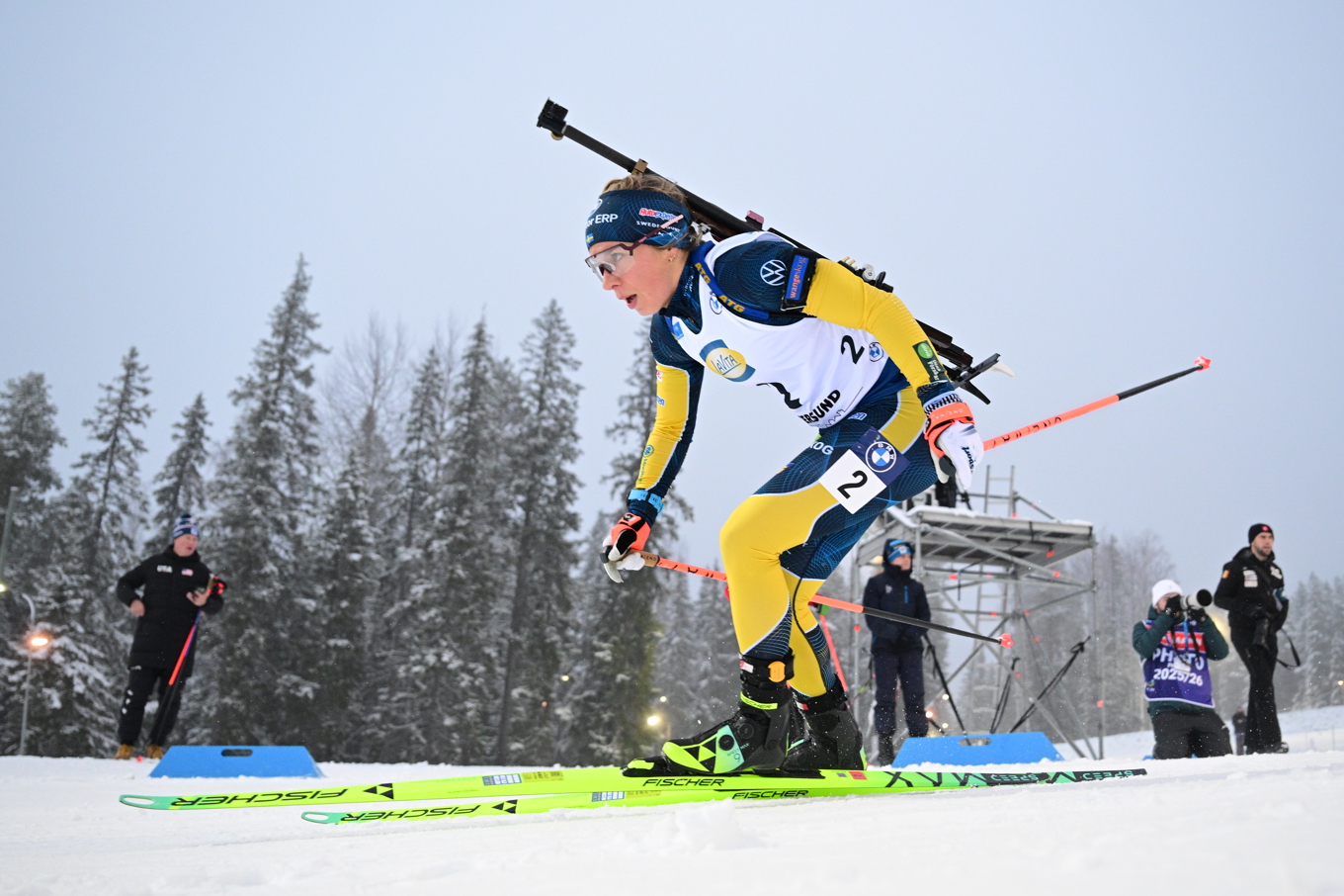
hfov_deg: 73.8
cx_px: 672
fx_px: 896
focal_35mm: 24
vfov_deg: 53.1
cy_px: 448
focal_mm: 24
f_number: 2.8
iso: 1400
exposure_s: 1/1250
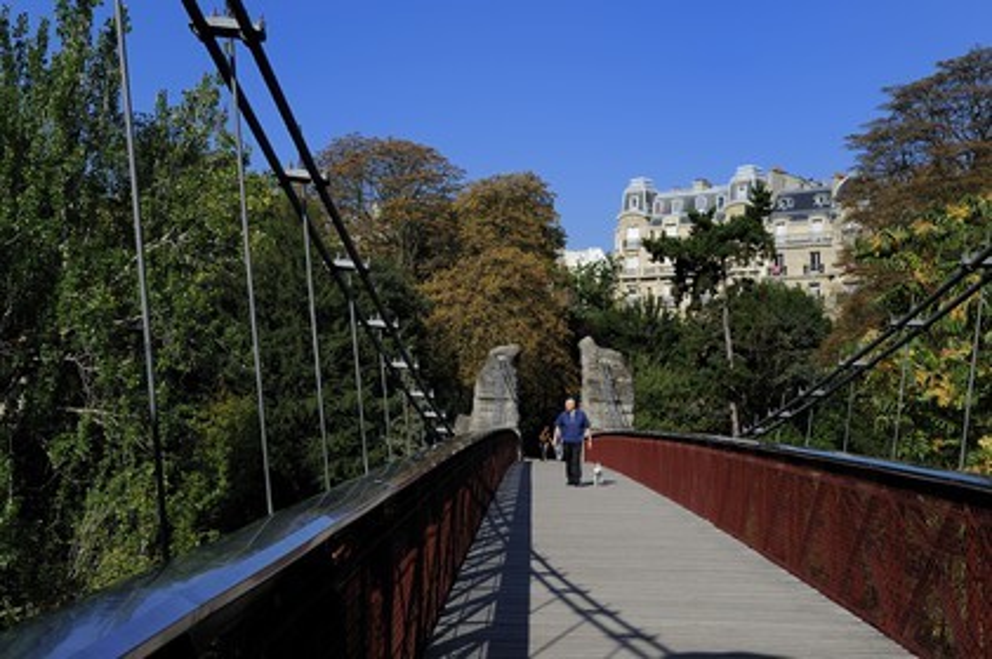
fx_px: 1377
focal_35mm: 50
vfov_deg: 27.0
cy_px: 330
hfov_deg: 39.6
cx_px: 496
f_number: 13
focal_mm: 50
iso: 200
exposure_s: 1/200
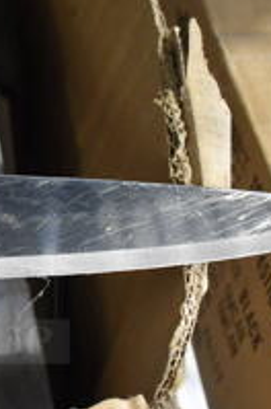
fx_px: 940
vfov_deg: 24.4
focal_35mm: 83
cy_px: 255
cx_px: -158
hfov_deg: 15.0
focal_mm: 18
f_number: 3.5
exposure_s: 1/30
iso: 1100
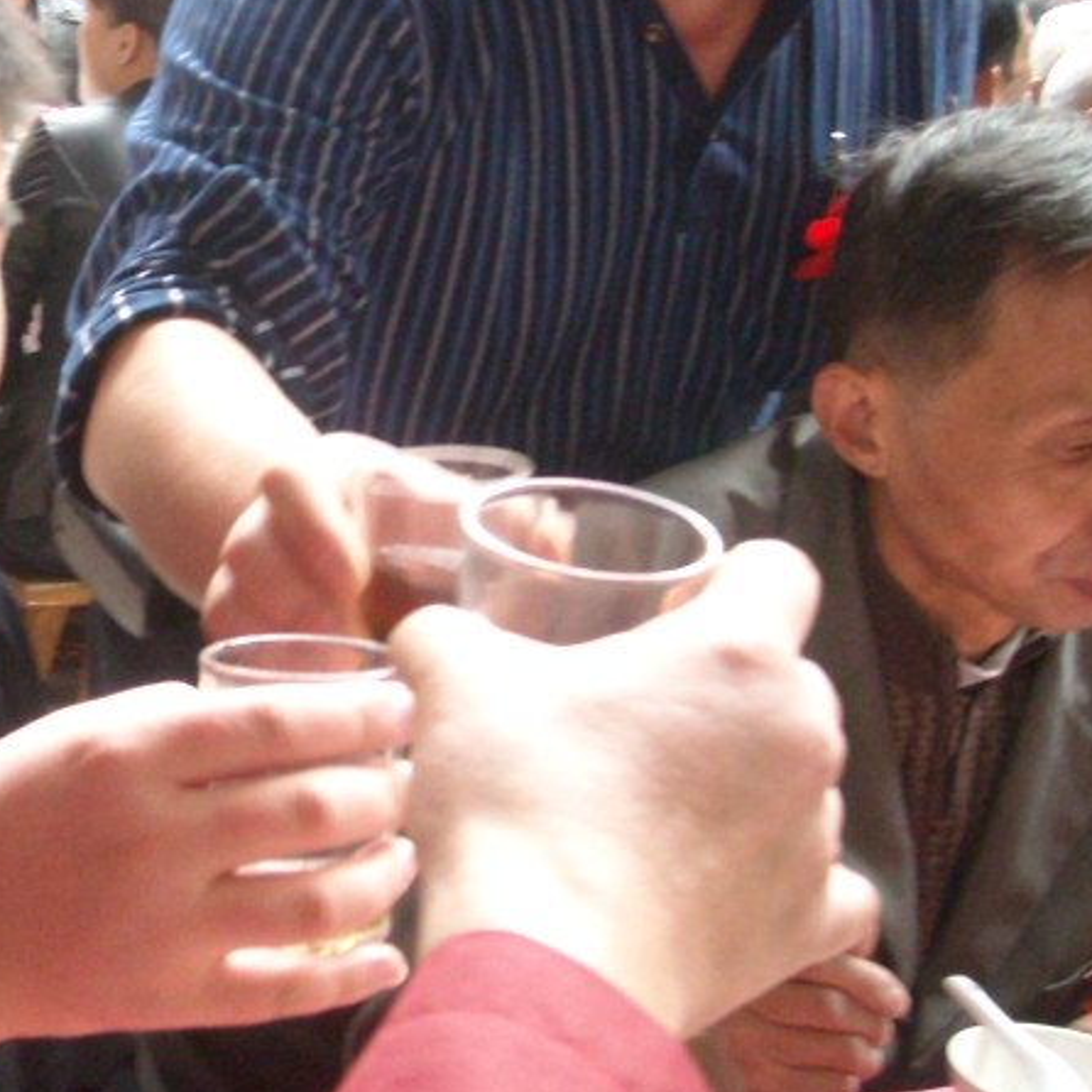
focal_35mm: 71
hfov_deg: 23.3
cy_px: 477
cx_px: 0
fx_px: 2534
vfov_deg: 24.3
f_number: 2.8
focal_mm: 5.7
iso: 400
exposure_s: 1/44
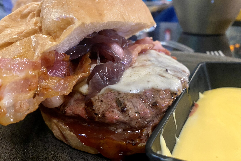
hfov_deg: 65.5
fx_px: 187
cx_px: 118
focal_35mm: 28
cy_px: 75
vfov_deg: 46.4
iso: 640
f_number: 1.8
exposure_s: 1/25
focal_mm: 4.25
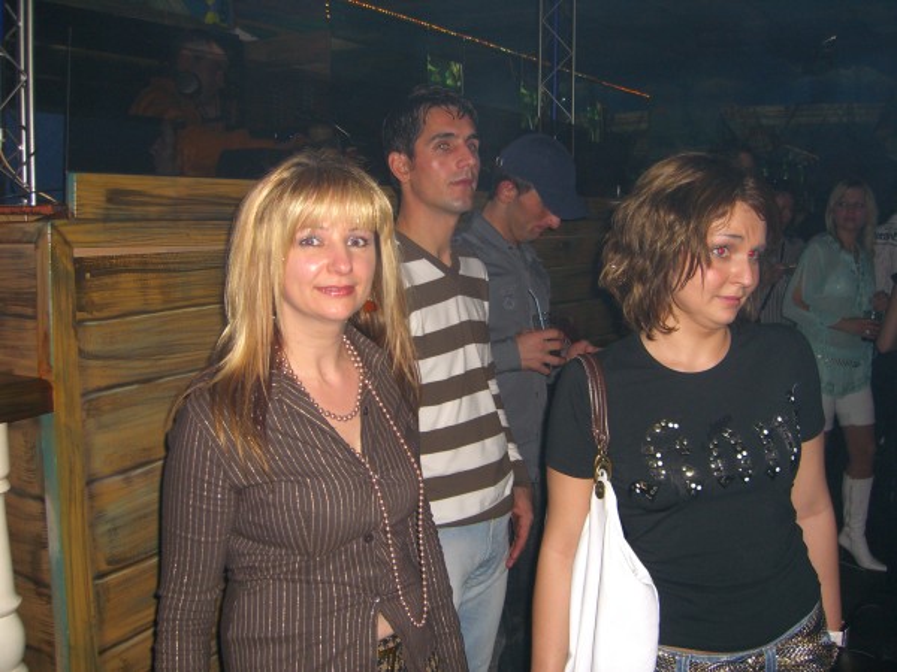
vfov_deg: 37.7
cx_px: 448
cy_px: 336
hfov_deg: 49.0
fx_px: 985
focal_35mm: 38
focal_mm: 7.9
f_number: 2.8
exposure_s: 1/60
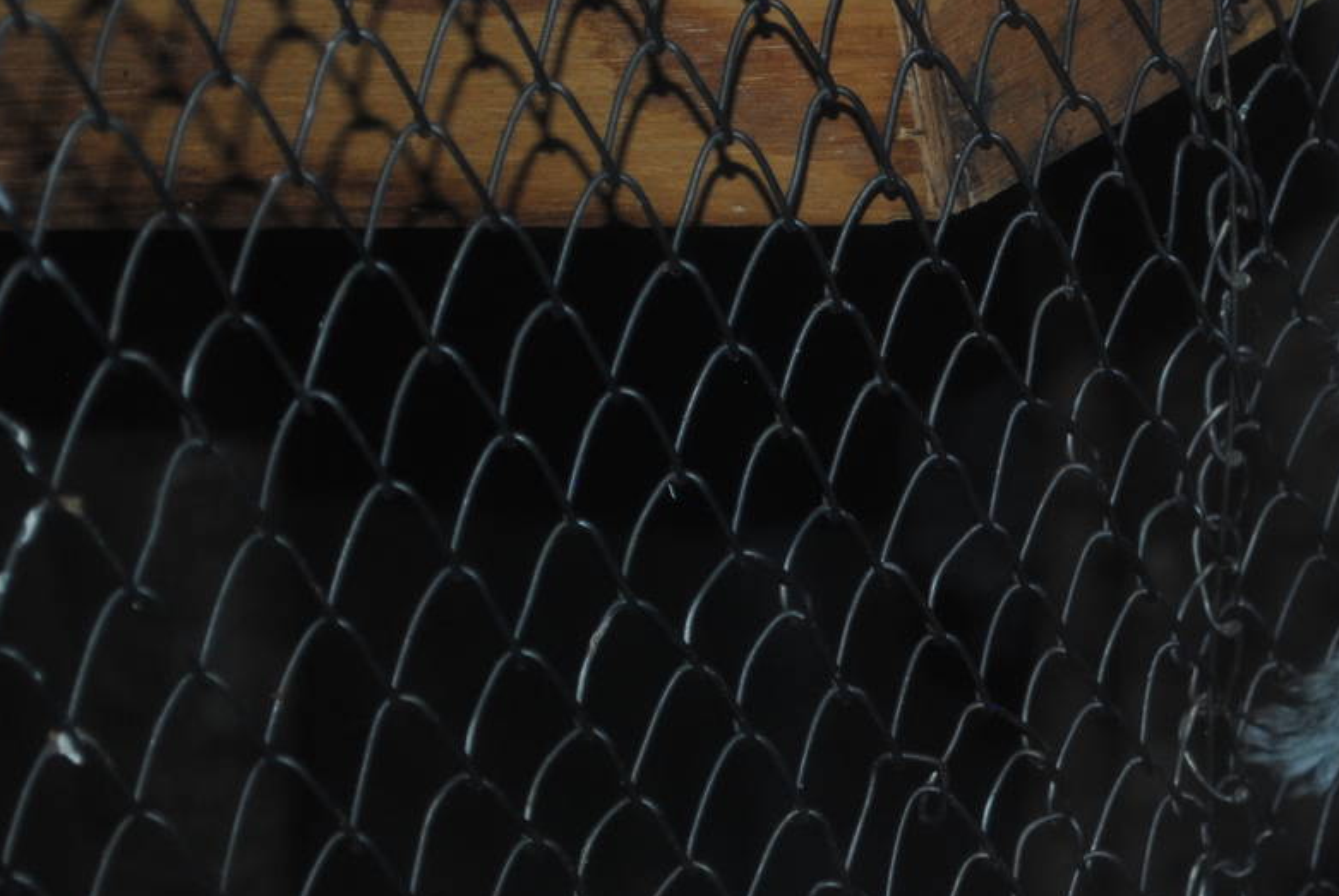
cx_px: 1193
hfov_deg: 12.1
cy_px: 479
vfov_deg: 8.1
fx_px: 6295
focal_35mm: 169
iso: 200
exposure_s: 1/60
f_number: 5.6
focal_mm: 55
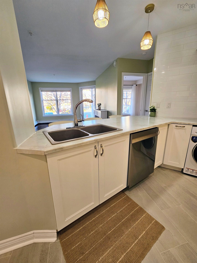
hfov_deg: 89.9
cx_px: 98
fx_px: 99
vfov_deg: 106.2
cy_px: 132
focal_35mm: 13
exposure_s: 1/60
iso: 125
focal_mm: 2.2
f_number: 2.2
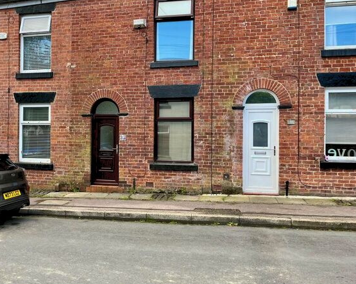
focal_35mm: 32
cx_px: 139
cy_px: 133
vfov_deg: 45.8
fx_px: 337
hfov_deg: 55.2
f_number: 1.6
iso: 50
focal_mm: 5.1
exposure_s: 1/493
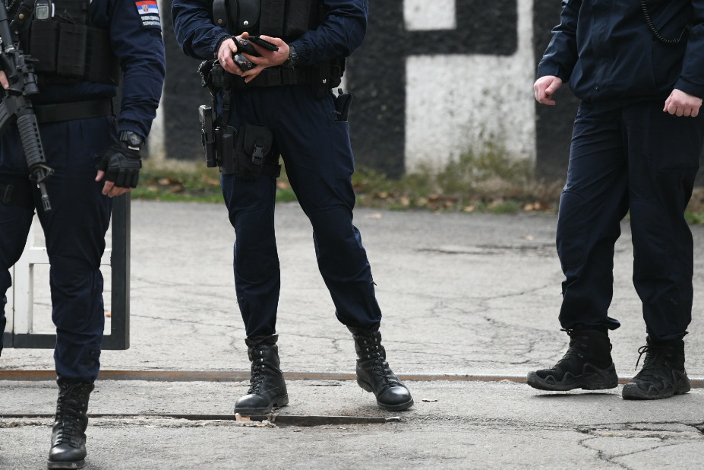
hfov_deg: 6.9
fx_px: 5808
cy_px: 93
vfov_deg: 4.6
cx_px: 235
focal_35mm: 297
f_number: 2.8
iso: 1600
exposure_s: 1/5000
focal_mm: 170
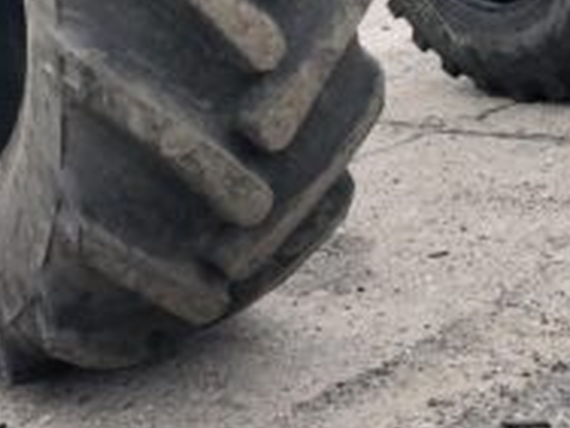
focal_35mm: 64
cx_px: 197
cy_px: -44
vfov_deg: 21.7
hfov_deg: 30.1
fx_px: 1054
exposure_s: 1/639
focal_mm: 3.99
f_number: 1.8
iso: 20
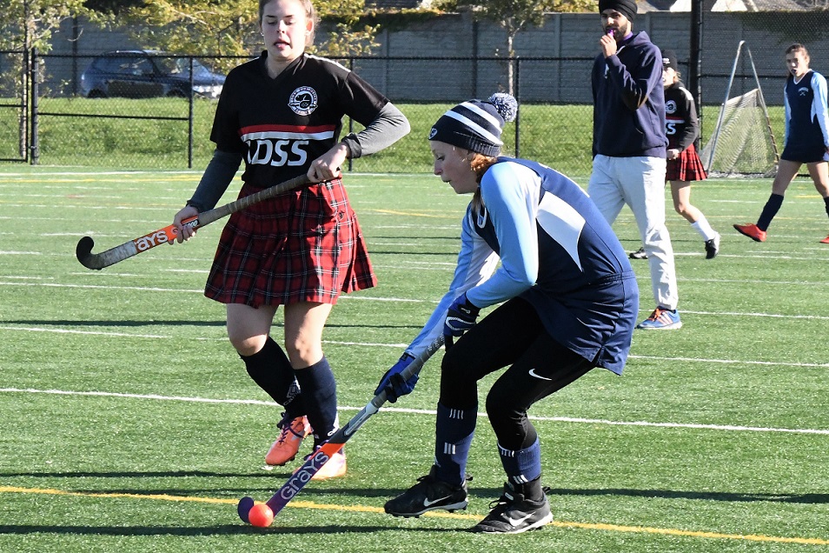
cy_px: 276
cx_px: 414
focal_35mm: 158
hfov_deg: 13.0
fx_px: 3627
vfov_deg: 8.7
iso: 4500
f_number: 16
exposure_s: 1/1000
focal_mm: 105
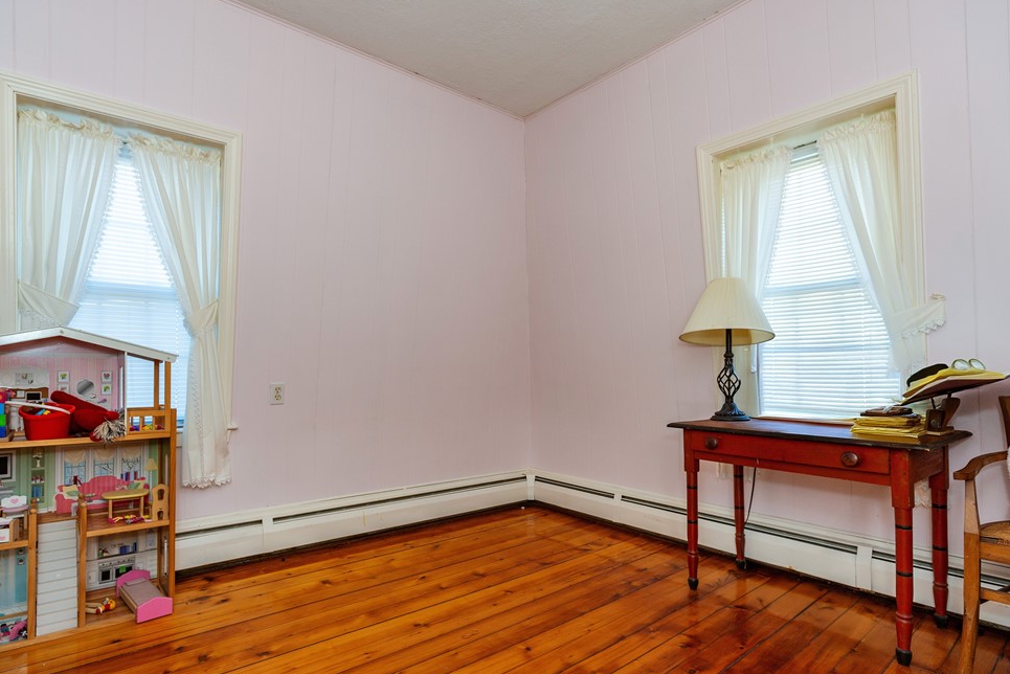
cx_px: 475
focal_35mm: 18
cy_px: 359
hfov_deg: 89.9
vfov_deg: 67.4
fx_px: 505
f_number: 6.3
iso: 320
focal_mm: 16
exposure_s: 1/20
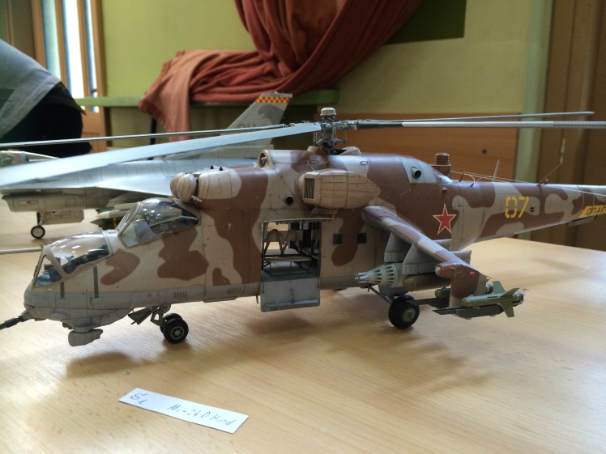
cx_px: 303
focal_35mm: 30
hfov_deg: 60.0
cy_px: 227
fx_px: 525
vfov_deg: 46.8
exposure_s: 1/30
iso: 64
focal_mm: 4.12
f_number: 2.2
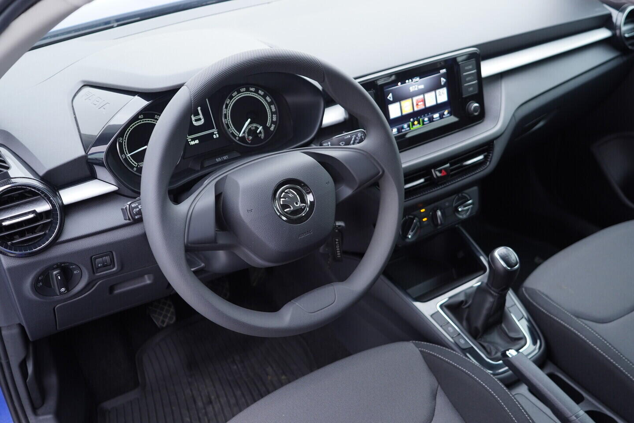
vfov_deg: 36.9
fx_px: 634
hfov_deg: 53.1
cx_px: 317
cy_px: 212
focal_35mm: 36
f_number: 2.8
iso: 250
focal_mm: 24
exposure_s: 1/40
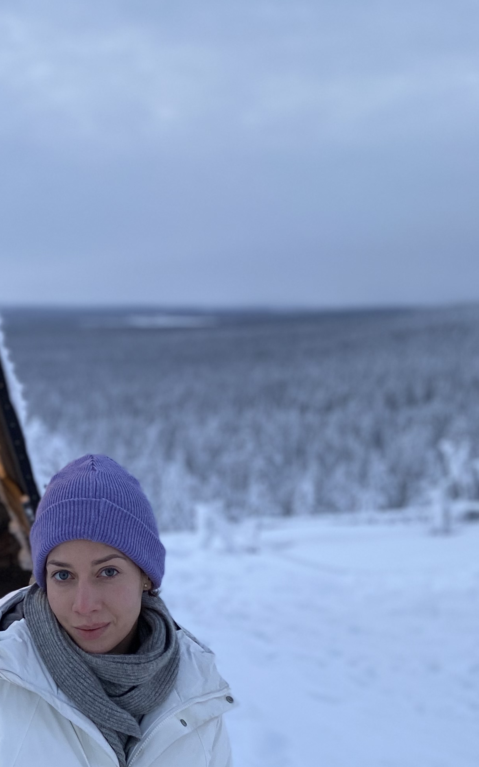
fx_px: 1191
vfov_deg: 35.3
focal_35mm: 57
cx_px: 51
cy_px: 513
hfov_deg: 22.2
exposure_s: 1/100
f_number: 1.8
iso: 100
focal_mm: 4.25
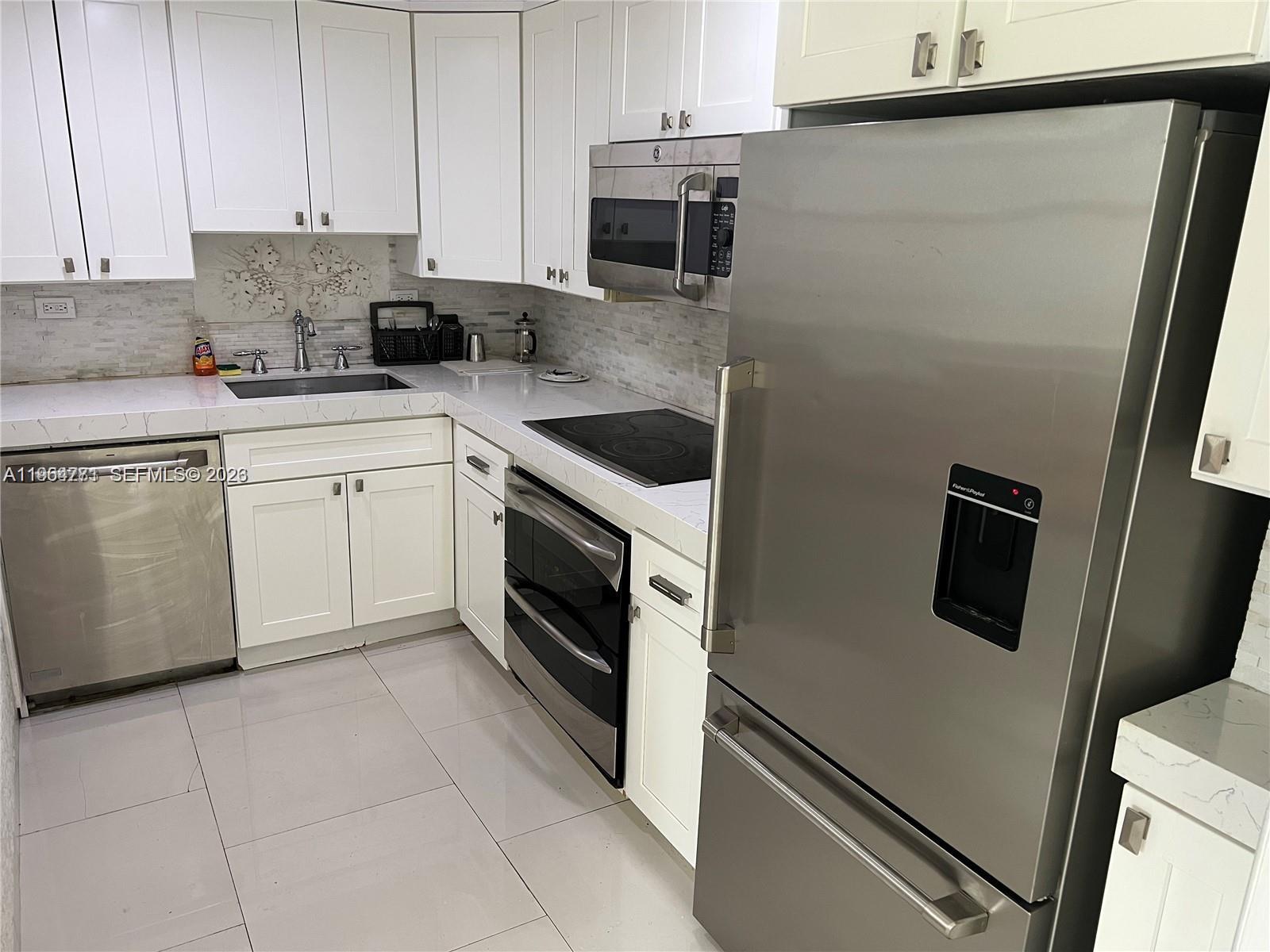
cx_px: 635
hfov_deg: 67.3
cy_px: 476
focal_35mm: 26
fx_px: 954
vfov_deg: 53.1
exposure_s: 1/60
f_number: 1.5
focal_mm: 5.7
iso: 125
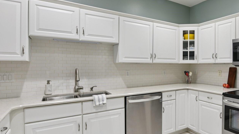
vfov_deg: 47.7
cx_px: 179
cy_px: 66
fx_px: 152
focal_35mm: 24
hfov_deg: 71.1
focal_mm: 14
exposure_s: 1/8
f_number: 8
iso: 200
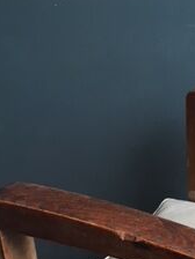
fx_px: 623
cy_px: 339
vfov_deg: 21.3
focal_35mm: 83
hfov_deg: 17.2
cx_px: 218
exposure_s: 1/33
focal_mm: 4.15
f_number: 2.2
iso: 64
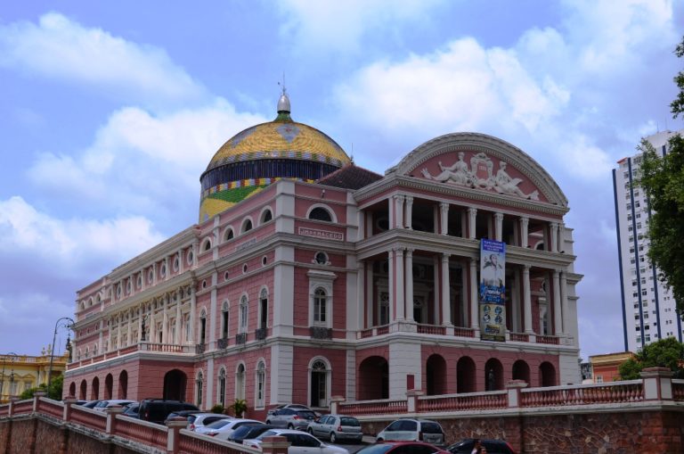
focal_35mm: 45
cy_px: 227
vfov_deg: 29.7
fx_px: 853
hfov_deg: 43.7
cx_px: 342
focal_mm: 30
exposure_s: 1/320
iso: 100
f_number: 9
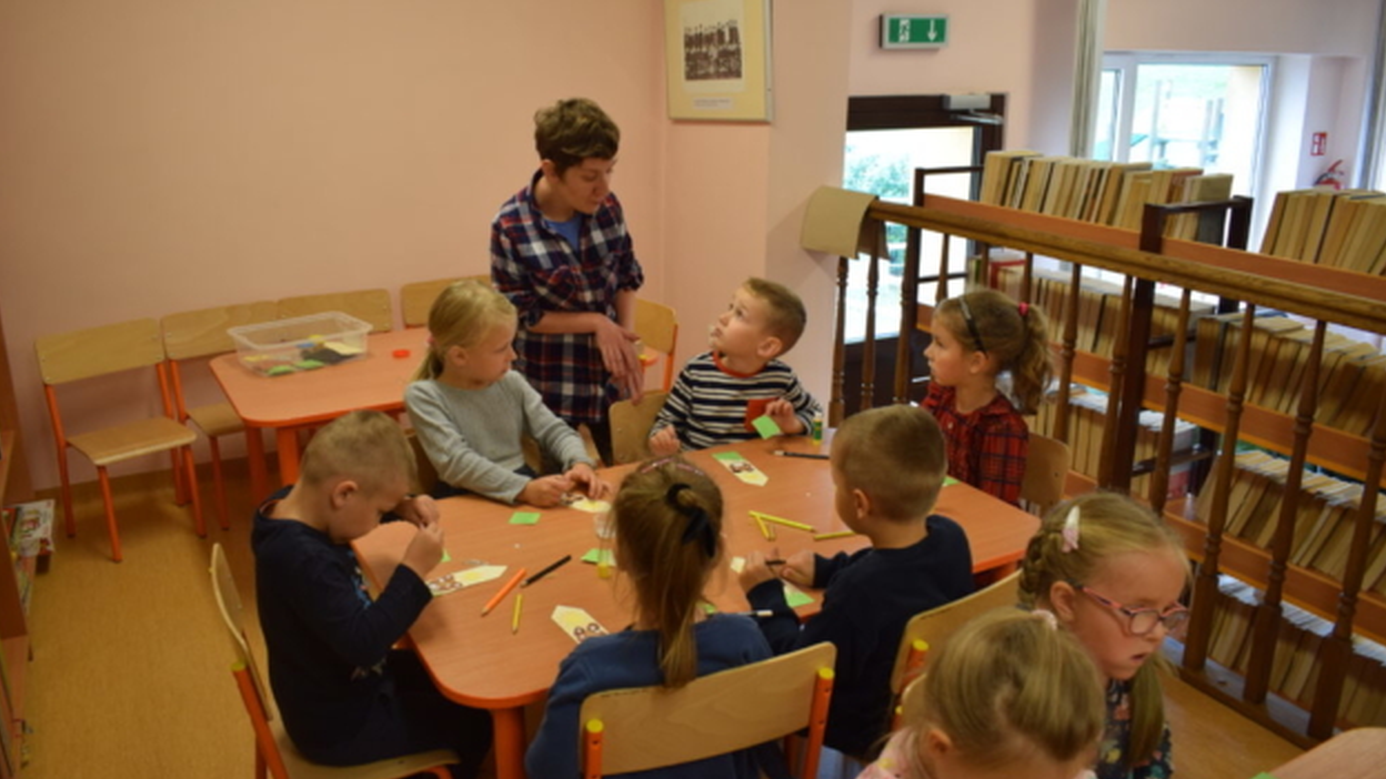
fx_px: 1066
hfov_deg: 66.1
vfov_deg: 40.2
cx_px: 682
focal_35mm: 29
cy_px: 394
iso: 400
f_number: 4.5
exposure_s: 1/80
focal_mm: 18
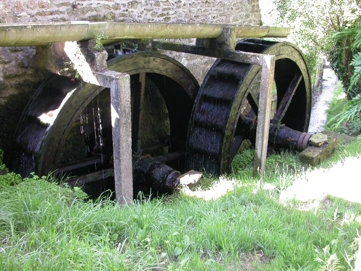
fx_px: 396
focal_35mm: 38
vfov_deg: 37.7
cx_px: 180
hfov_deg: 49.0
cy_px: 136
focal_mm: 7.85
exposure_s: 1/41.2
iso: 100
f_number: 2.6
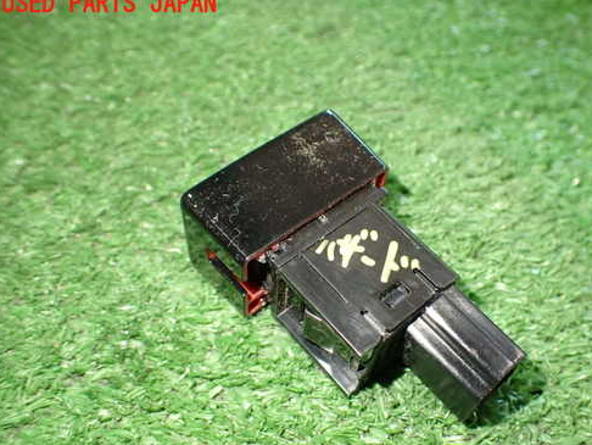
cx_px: 361
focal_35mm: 37
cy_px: 263
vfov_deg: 38.6
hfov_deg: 49.7
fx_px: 633
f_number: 2.3
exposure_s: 1/80
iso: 800
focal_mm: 5.4
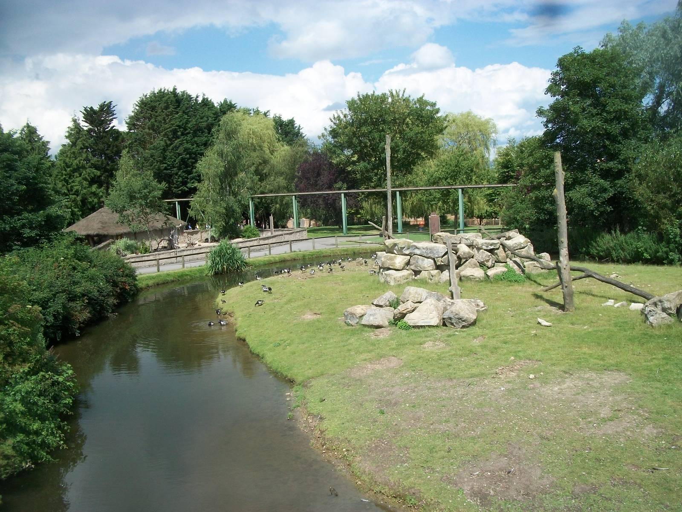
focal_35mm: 32
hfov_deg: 56.8
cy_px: 256
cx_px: 341
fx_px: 630
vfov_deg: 44.2
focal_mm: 5.7
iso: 80
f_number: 5.5
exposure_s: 1/400
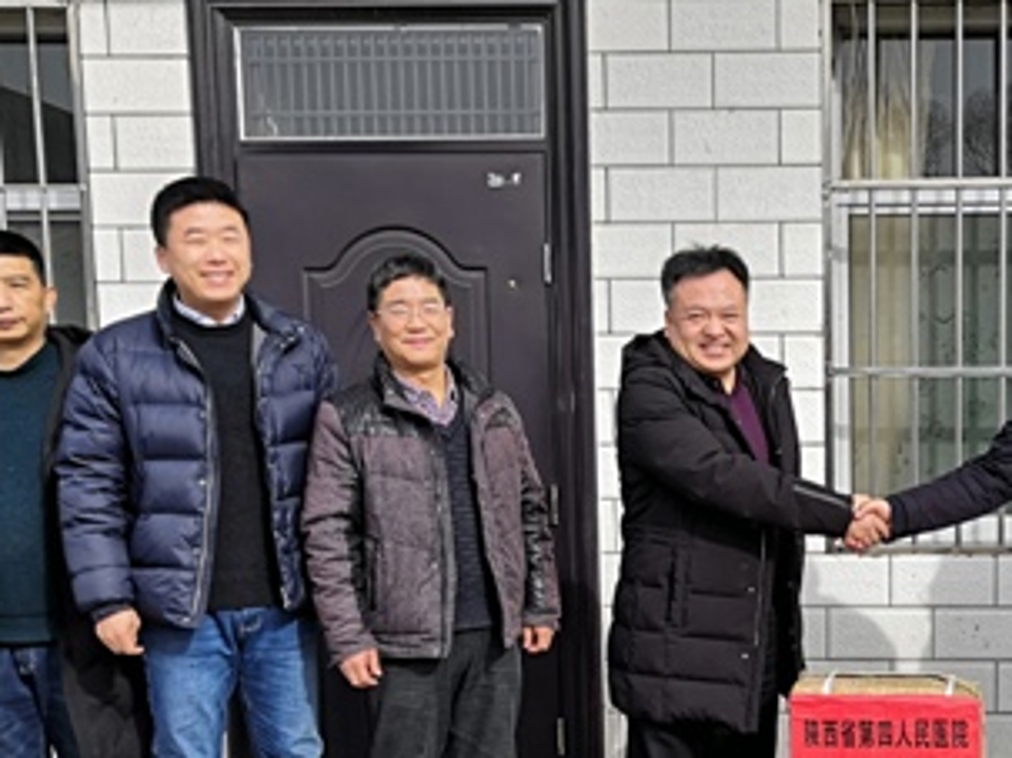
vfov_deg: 25.2
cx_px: 878
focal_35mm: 57
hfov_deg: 32.4
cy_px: 601
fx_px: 1666
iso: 50
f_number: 1.8
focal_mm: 3.95
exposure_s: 1/581
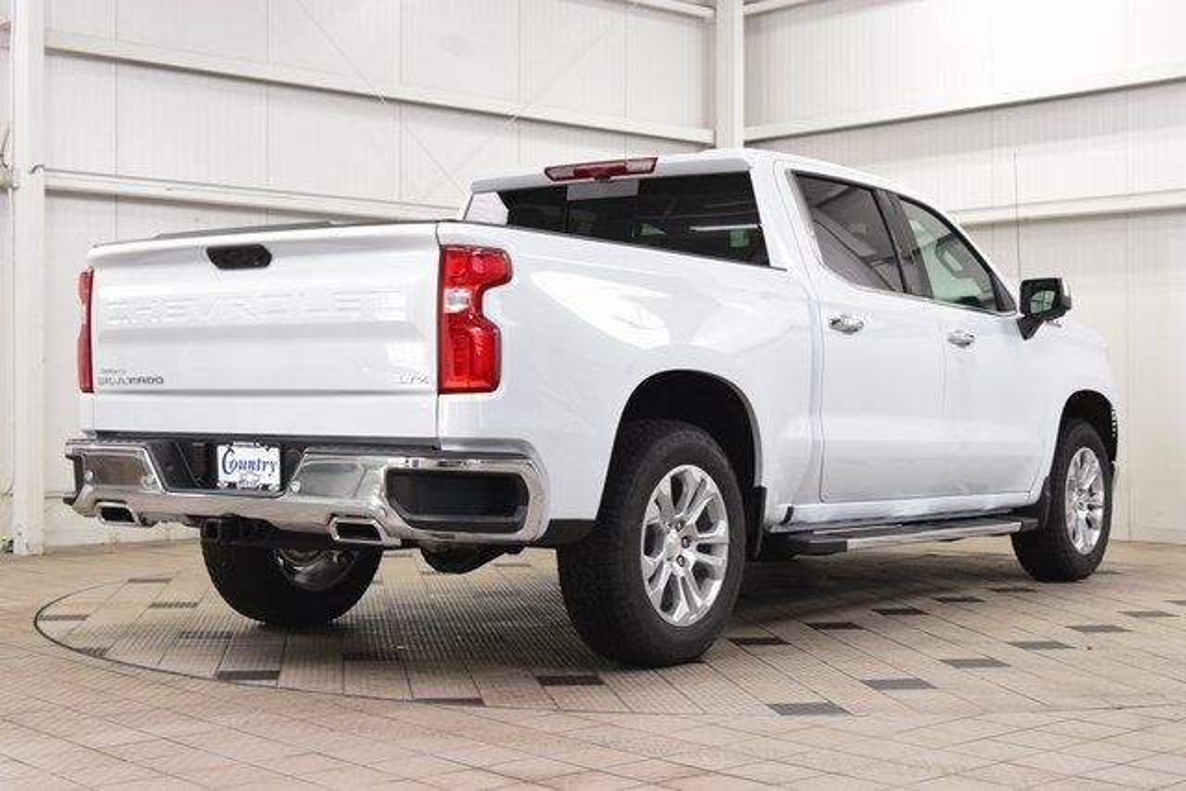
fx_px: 1730
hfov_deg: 37.8
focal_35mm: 52
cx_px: 593
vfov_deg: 25.8
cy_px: 396
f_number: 8
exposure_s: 1/60
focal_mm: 35
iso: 1600
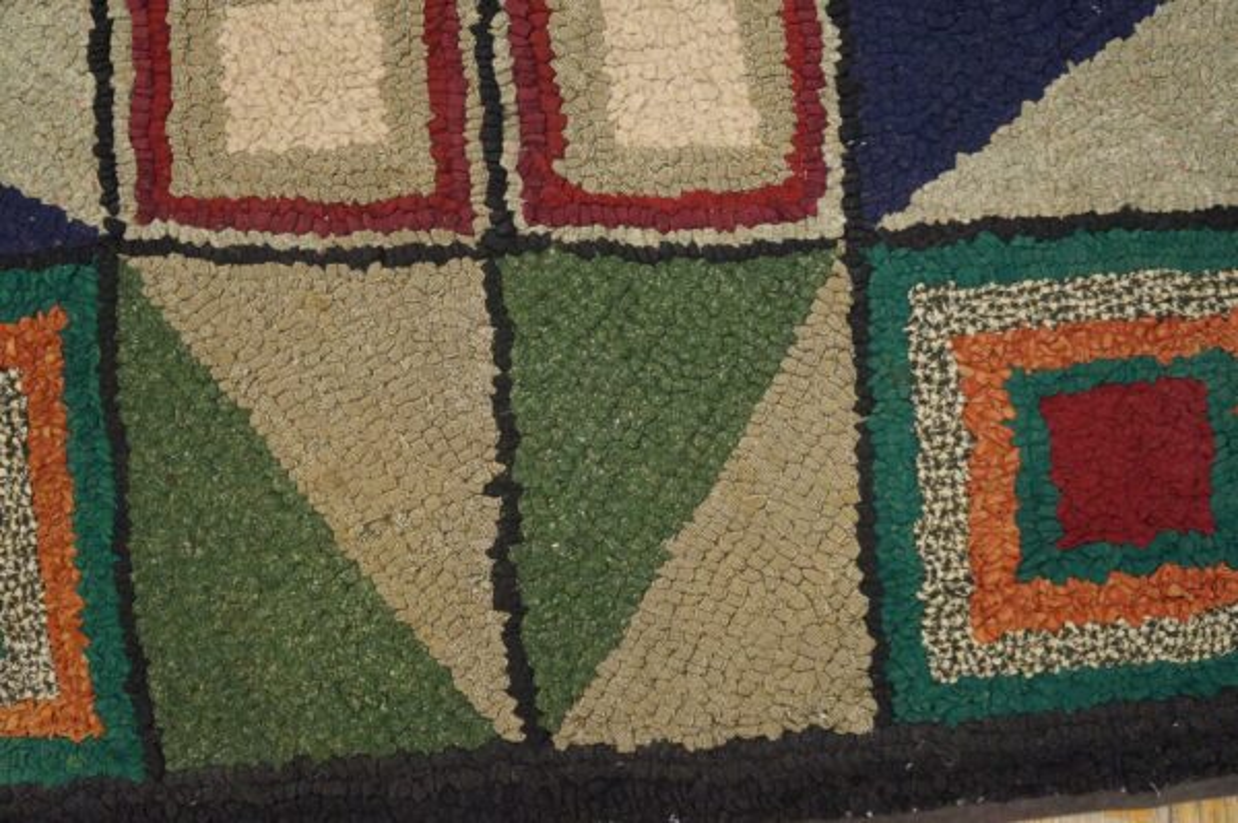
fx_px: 928
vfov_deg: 47.9
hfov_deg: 67.4
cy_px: 412
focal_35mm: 27
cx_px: 619
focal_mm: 18
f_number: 4
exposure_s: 1/160
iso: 3200
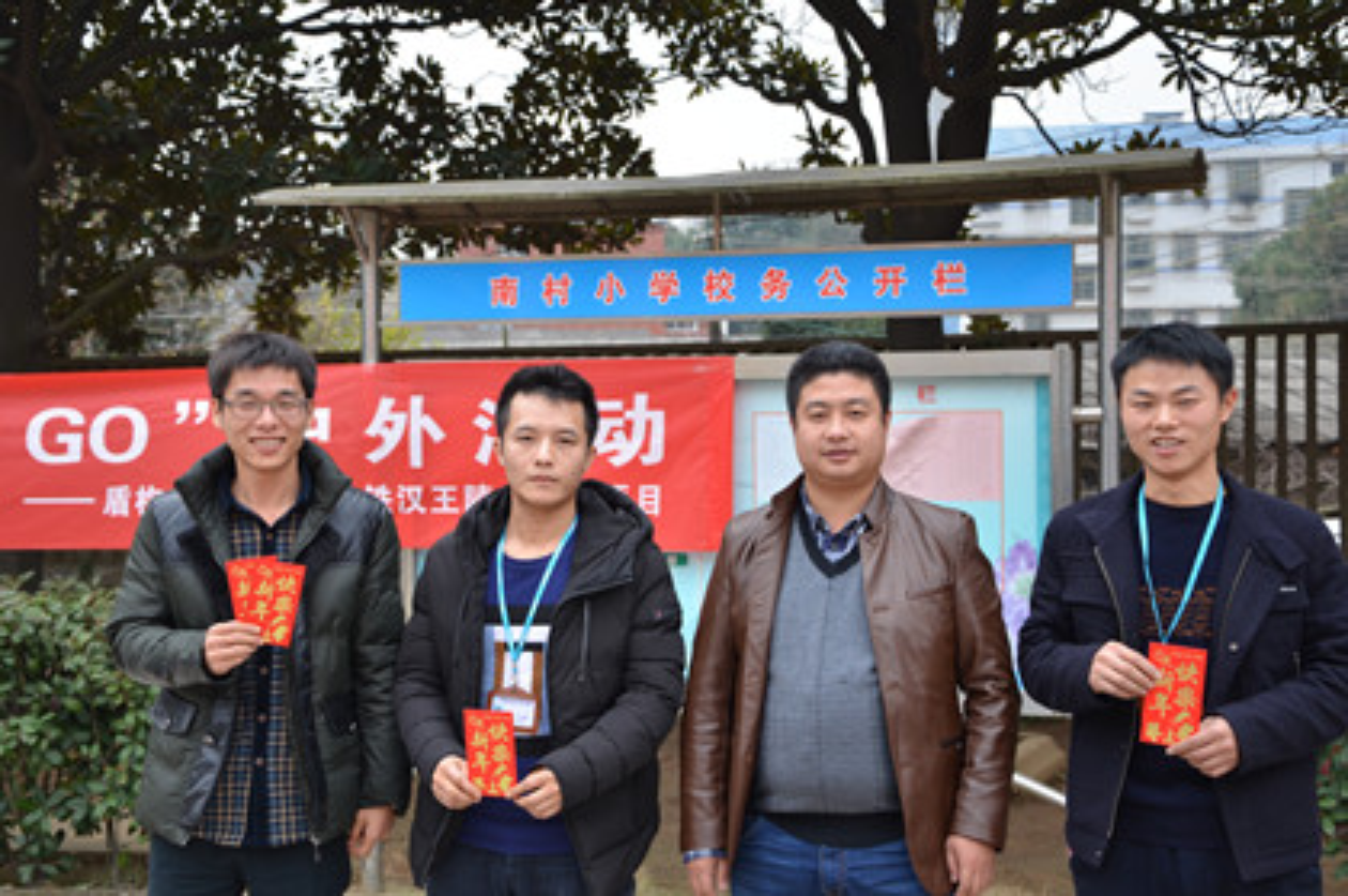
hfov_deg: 35.1
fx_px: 2132
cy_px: 448
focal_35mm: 57
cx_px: 674
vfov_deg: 23.7
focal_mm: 38
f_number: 5.6
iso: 320
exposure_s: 1/125
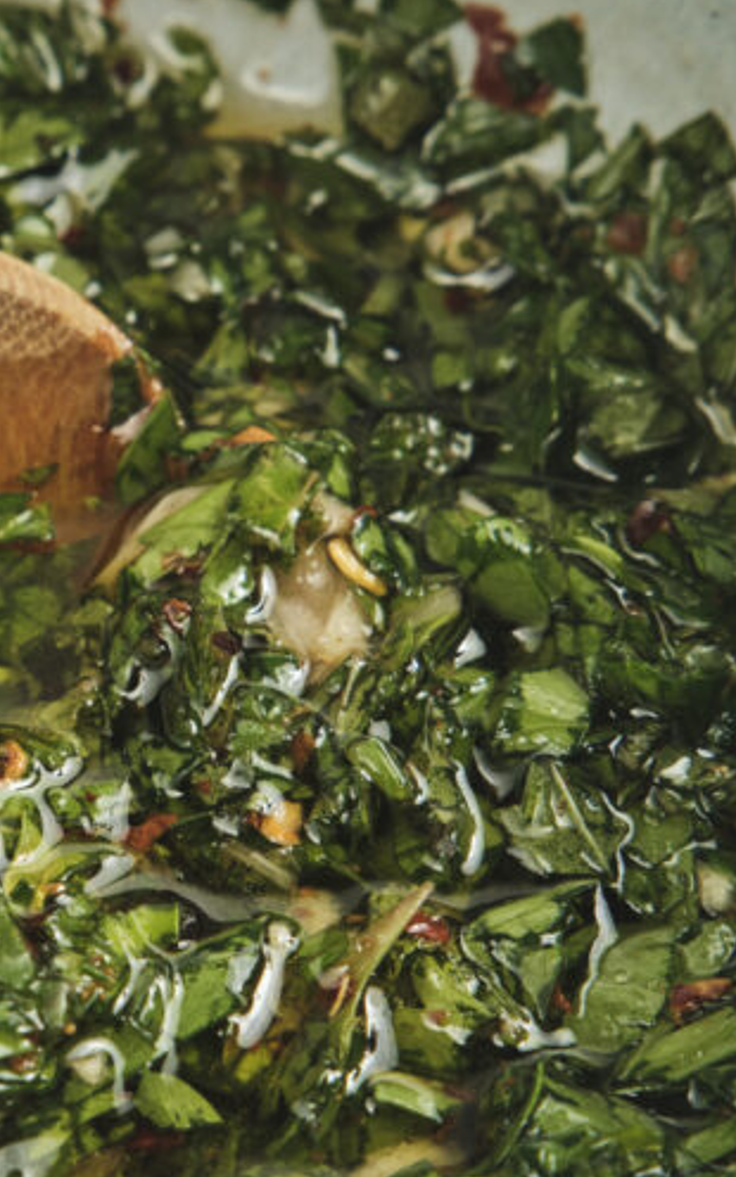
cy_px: 596
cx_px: 13
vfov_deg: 9.5
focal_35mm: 221
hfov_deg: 5.9
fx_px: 7093
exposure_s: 1/250
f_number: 8
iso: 160
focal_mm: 70
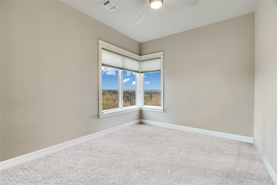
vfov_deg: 77.3
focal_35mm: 15
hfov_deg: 100.4
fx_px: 115
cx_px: 138
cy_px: 92
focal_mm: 10
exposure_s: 1/250
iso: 320
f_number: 5
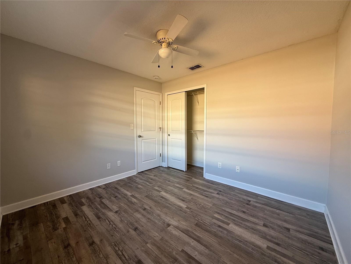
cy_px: 132
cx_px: 176
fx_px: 142
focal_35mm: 14
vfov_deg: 85.7
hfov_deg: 102.1
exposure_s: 1/99
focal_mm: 2.22
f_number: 2.2
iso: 100
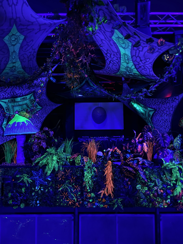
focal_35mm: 26
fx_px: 183
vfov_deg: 67.3
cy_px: 122
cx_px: 92
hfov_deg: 53.1
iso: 1000
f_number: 1.6
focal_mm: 4.2
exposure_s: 1/14
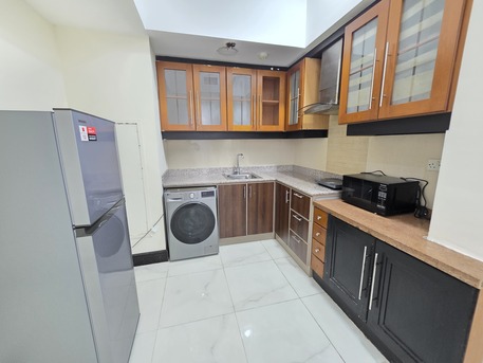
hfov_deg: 106.2
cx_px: 242
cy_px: 182
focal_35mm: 13
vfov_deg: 89.9
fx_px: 181
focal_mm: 2.2
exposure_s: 1/25
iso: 800
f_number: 1.9
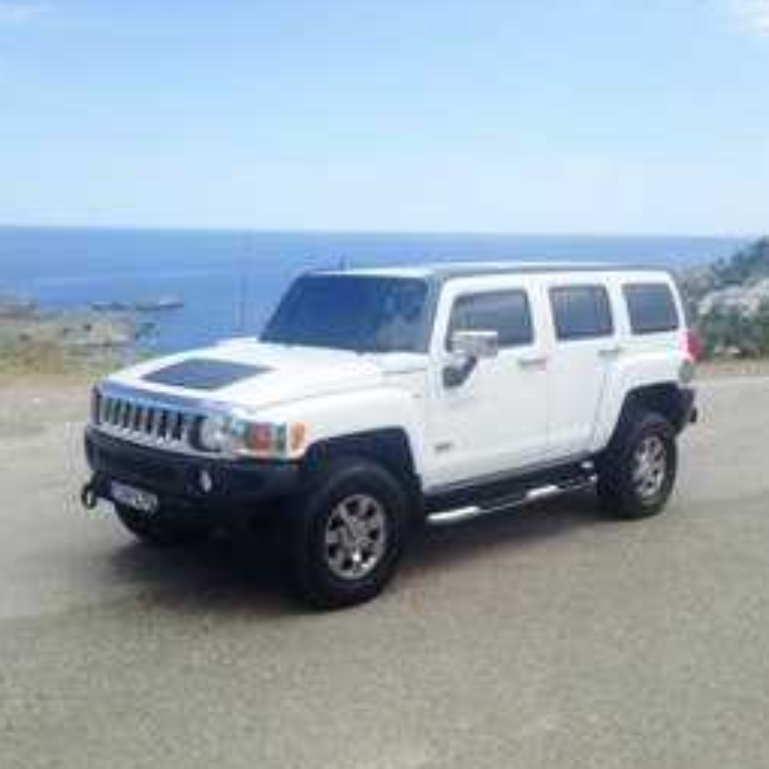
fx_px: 1005
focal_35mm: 40
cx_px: 422
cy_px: 384
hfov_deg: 41.8
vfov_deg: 41.9
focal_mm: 4.12
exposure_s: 1/1642
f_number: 2.4
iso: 50
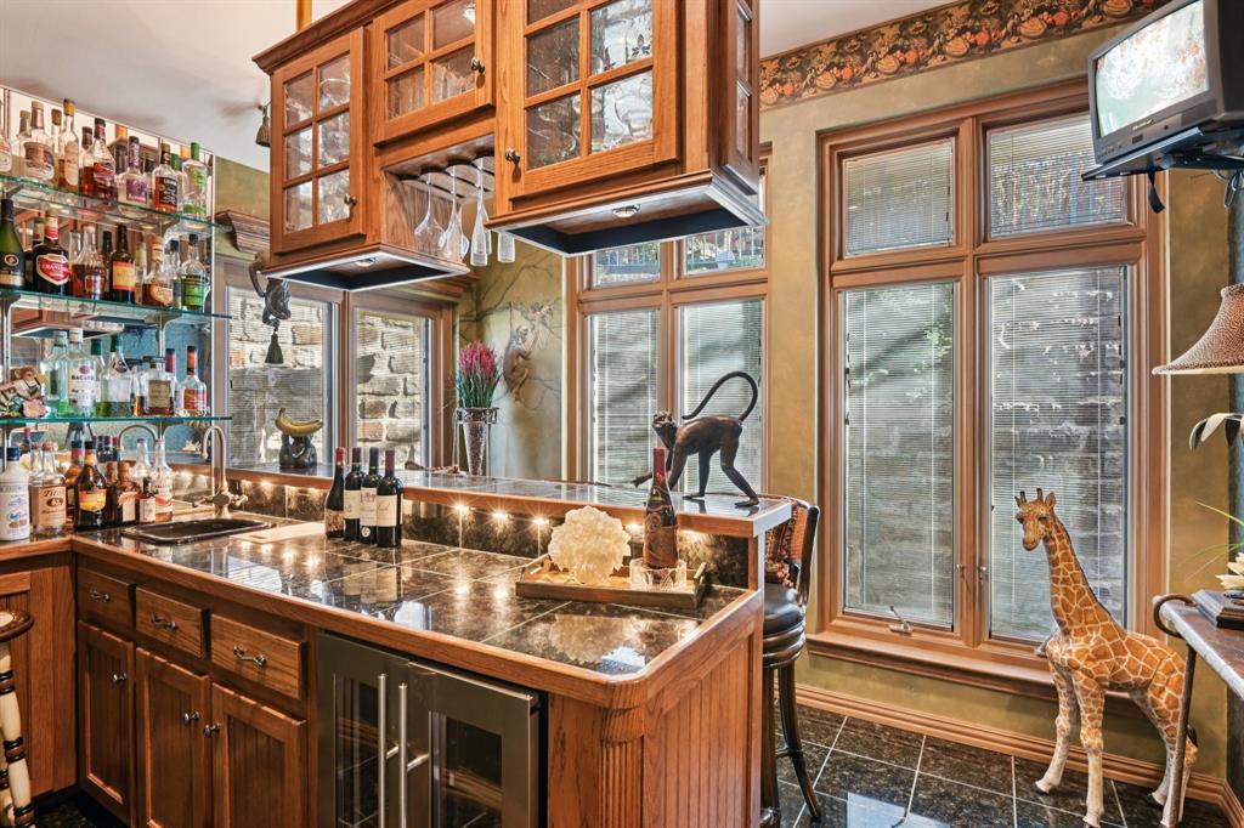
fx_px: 622
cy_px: 414
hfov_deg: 90.0
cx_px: 622
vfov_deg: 67.3
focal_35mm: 18
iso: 400
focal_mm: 18
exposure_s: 1/8
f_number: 8
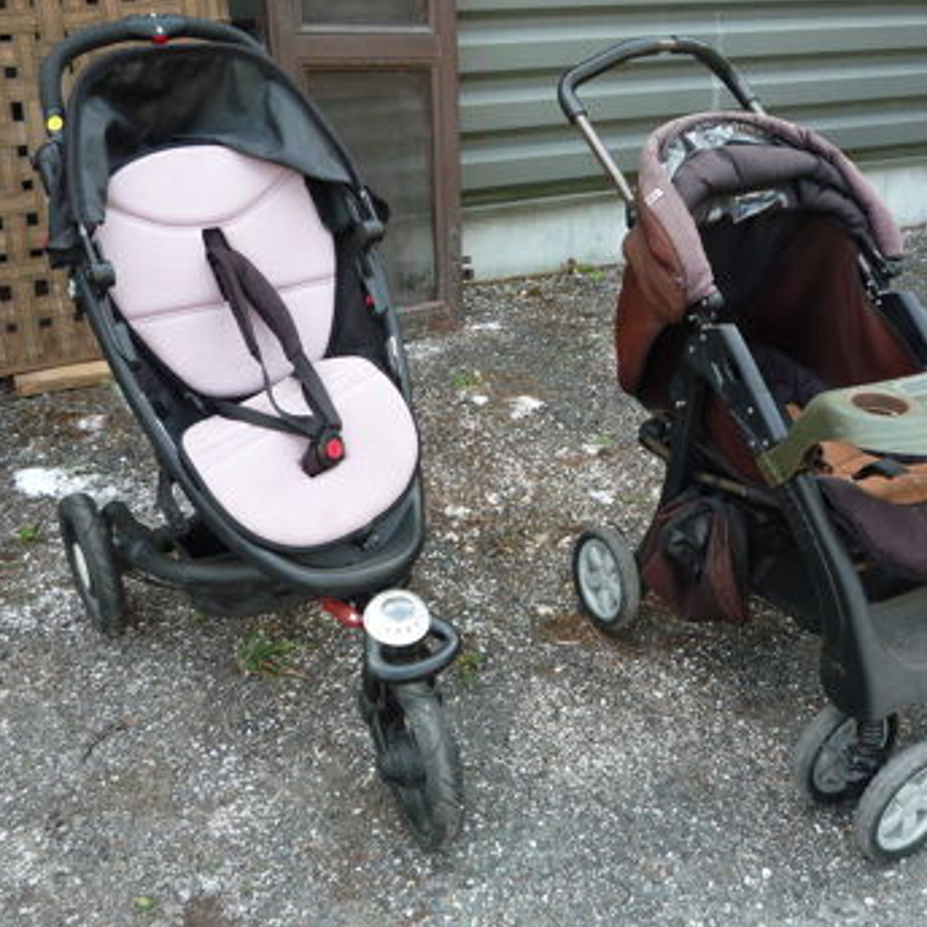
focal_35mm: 37
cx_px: 539
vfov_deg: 44.9
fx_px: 1121
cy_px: 455
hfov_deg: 44.8
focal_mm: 5.2
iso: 100
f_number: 3.5
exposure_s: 1/100
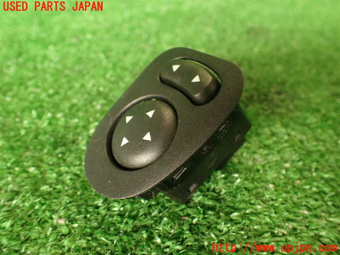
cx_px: 170
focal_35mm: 30
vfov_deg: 46.8
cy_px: 128
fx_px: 295
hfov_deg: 60.0
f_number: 2.3
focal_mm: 5.4
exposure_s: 1/40
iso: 200
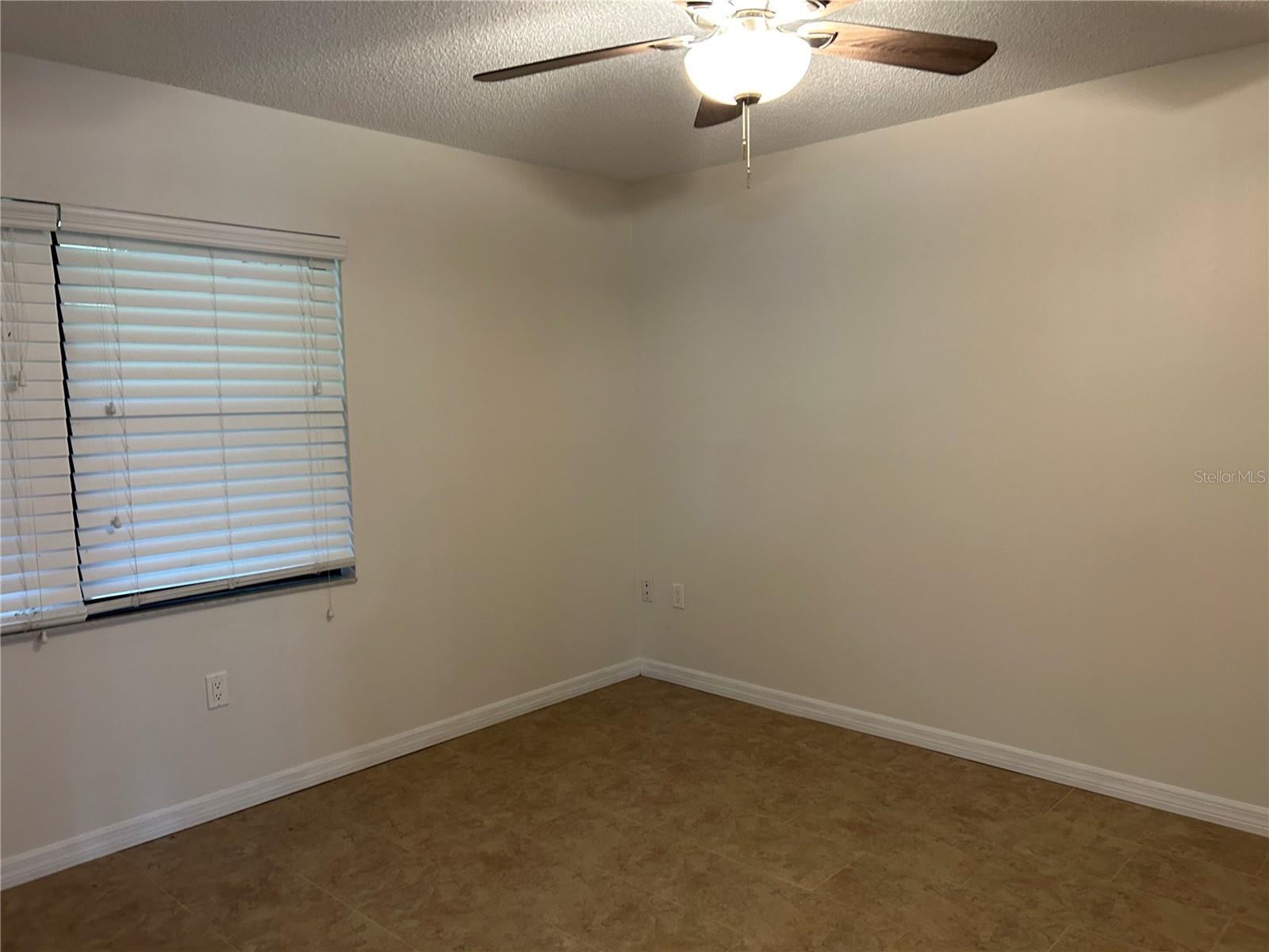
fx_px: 953
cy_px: 476
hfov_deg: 67.3
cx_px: 634
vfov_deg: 53.1
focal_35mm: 26
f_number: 1.5
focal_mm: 5.7
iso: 160
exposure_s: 1/60
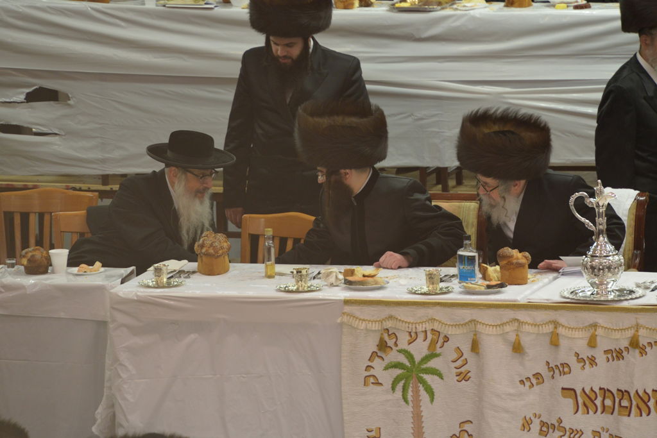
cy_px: 219
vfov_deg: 3.4
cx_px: 328
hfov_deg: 5.2
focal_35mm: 400
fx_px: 7301
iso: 2200
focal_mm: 400
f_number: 5.6
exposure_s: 1/160
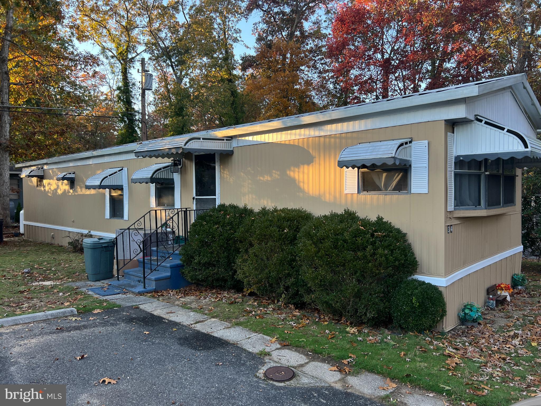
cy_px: 203
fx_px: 406
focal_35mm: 26
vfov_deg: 53.1
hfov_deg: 67.3
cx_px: 270
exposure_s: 1/172
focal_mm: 5.7
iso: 40
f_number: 1.5
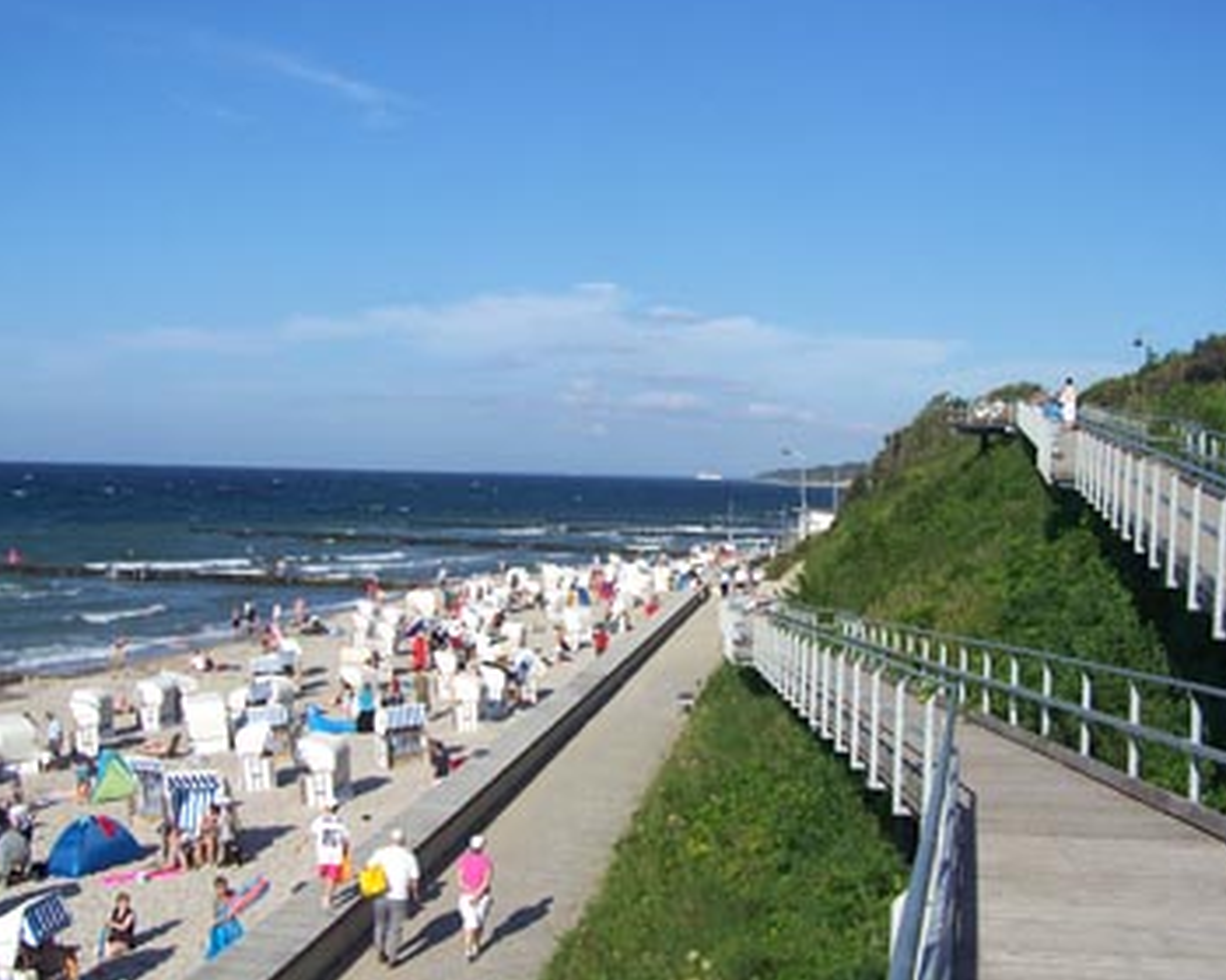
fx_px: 1633
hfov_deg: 41.2
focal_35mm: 45
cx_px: 625
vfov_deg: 33.4
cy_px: 534
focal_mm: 6.3
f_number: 4
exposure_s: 1/800
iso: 64
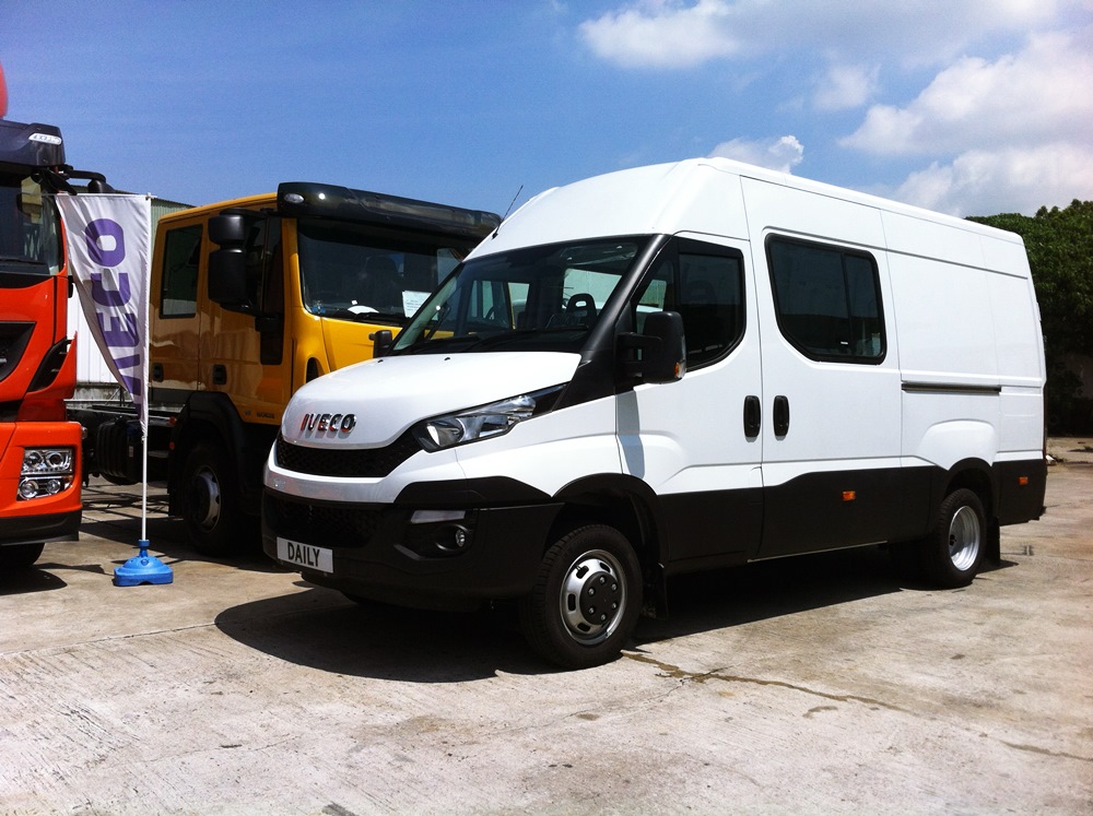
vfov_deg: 40.6
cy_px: 408
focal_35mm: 35
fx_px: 1104
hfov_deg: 52.7
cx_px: 546
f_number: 2.8
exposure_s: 1/2320
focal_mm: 3.85
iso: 80
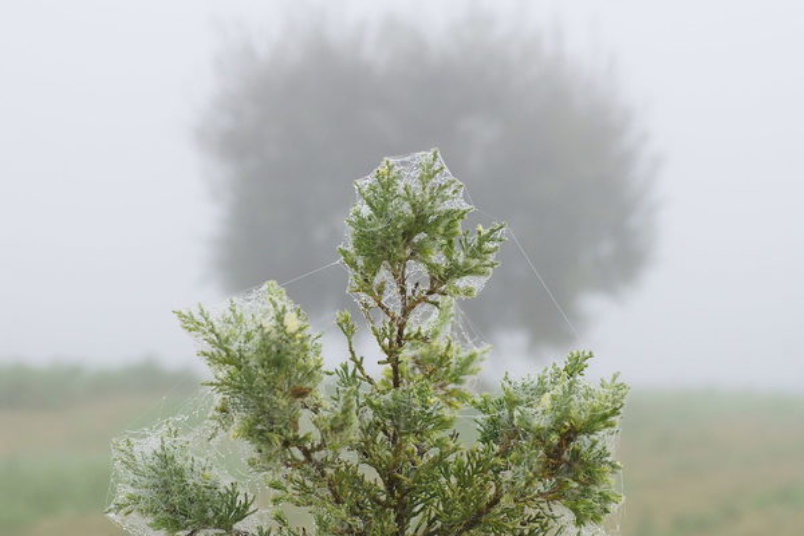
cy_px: 268
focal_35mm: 105
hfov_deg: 19.5
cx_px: 402
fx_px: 2345
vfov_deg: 13.0
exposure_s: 1/250
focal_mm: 70
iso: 400
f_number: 8
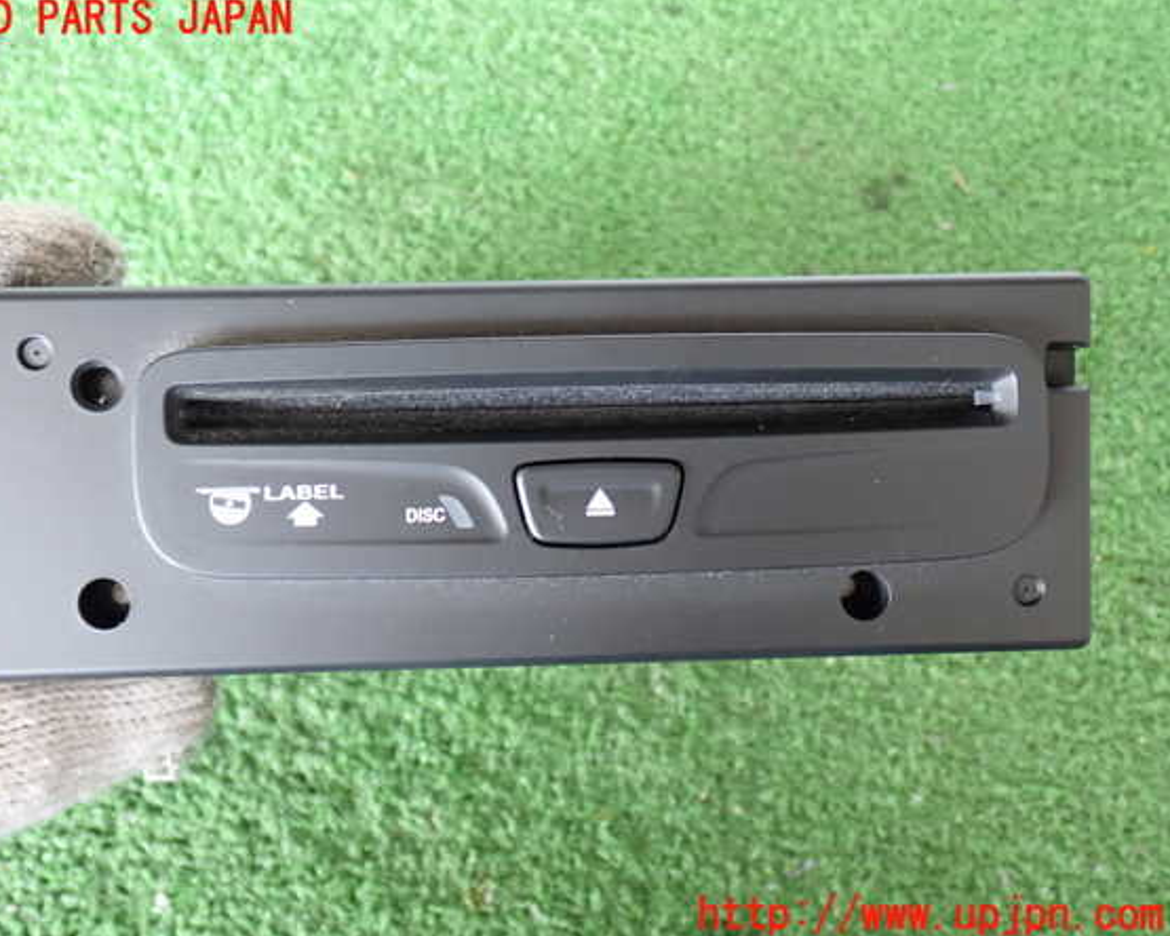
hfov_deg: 47.9
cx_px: 542
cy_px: 468
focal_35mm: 38
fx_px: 1316
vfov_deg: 39.2
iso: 400
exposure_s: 1/40
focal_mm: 6.37
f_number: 2.5
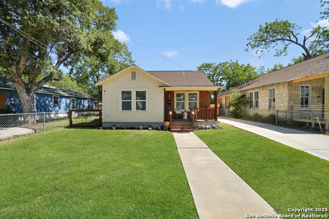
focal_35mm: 15
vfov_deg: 77.4
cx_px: 164
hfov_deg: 100.4
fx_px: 137
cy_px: 110
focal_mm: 10
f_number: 7.1
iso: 400
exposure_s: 1/250
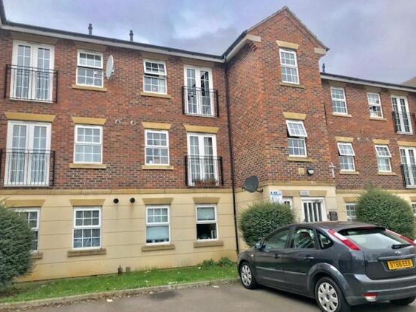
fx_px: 348
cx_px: 207
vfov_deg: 48.2
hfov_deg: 61.7
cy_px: 160
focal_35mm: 29
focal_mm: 3.99
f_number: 1.8
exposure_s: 1/1312
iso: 20
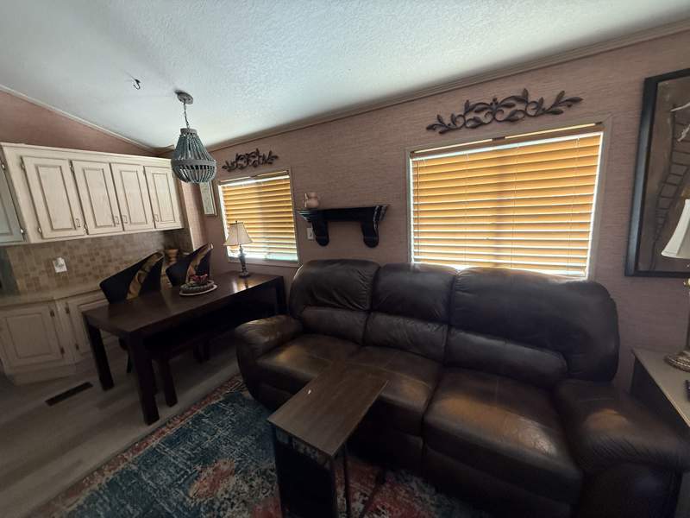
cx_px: 345
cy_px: 259
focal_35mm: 14
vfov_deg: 85.7
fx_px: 279
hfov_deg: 102.1
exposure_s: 1/60
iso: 500
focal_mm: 2.22
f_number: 2.2
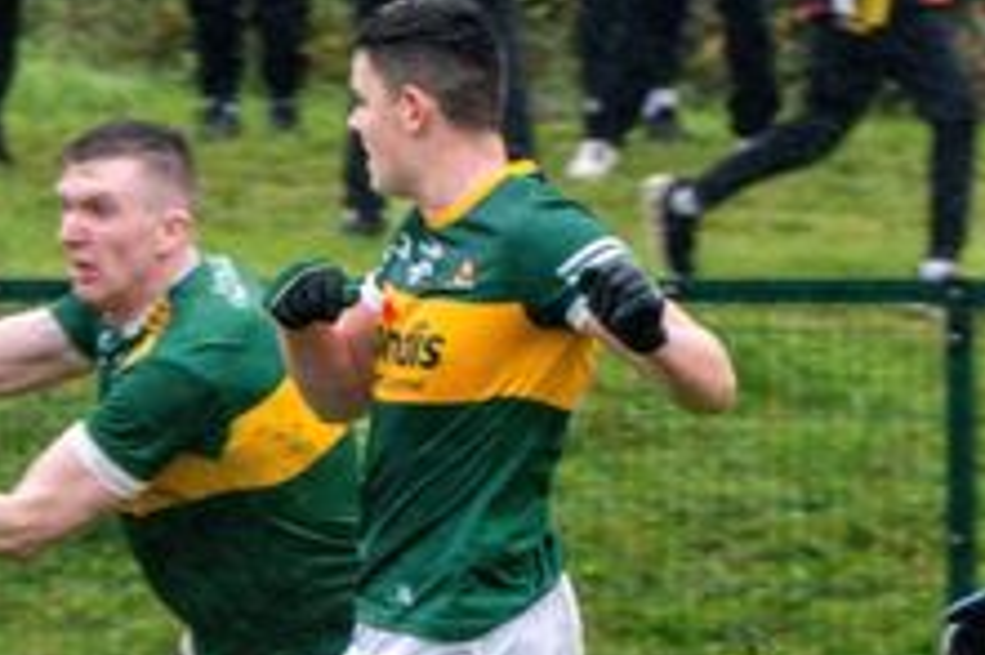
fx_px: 38577
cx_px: -651
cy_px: 671
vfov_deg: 1.0
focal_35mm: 1411
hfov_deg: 1.5
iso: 2500
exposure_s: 1/400
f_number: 11
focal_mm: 390
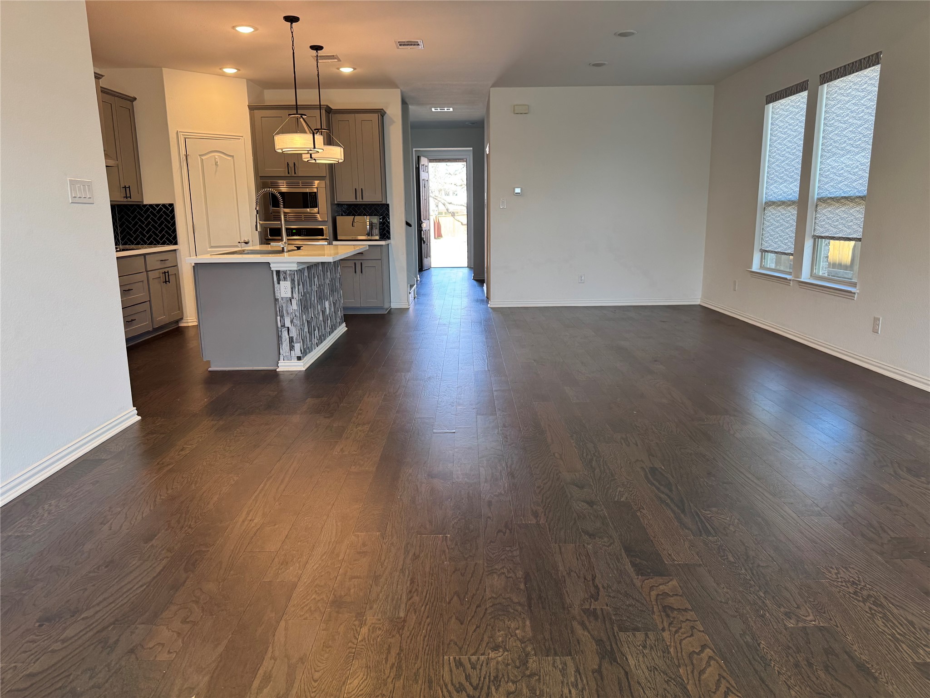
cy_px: 349
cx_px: 465
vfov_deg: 56.8
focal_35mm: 24
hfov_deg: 71.6
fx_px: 645
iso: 125
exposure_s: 1/120
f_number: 1.78
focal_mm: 6.76
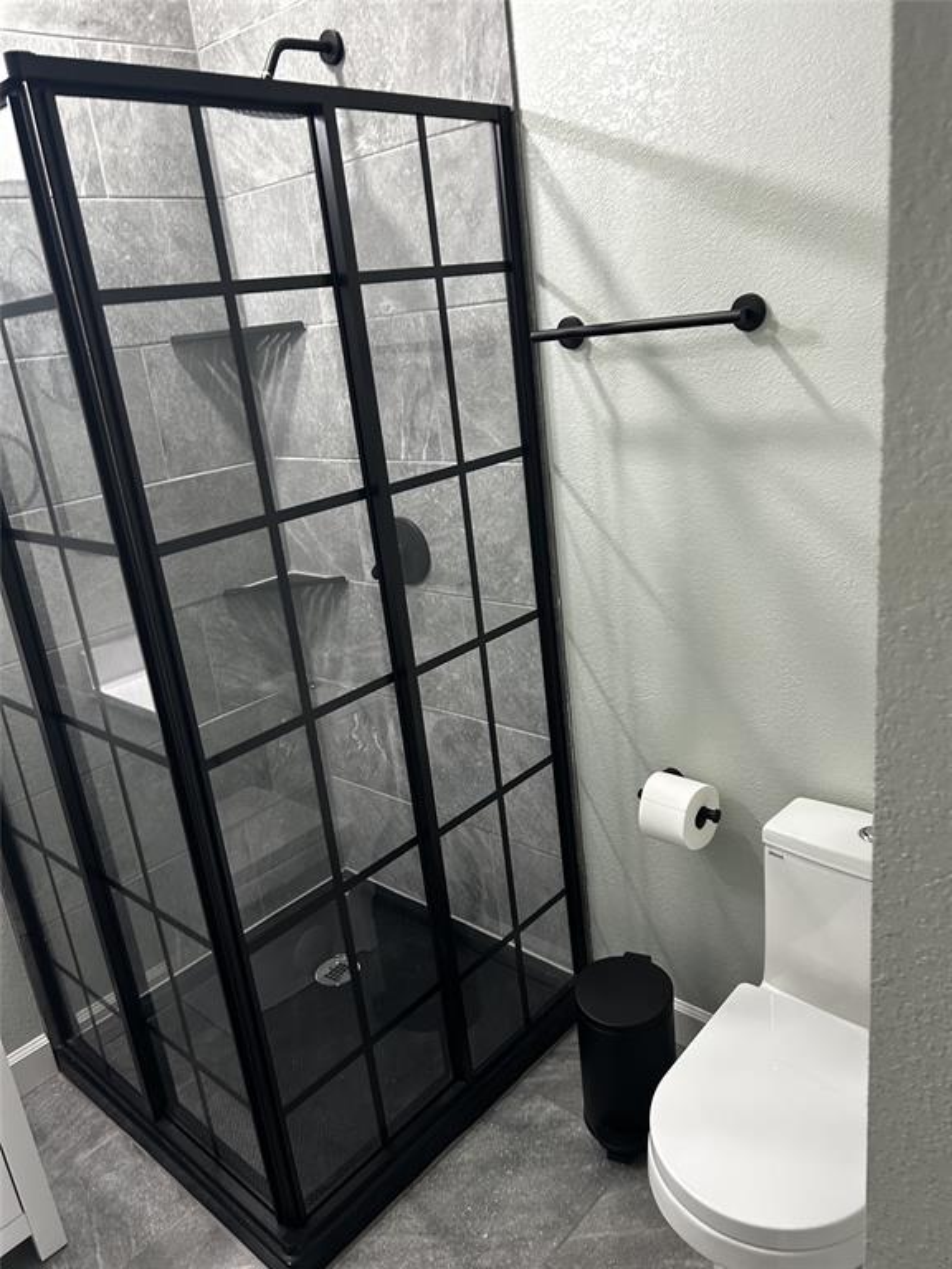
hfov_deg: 53.1
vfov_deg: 67.3
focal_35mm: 26
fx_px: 953
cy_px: 634
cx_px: 476
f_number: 1.5
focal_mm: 5.7
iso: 200
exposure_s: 1/60
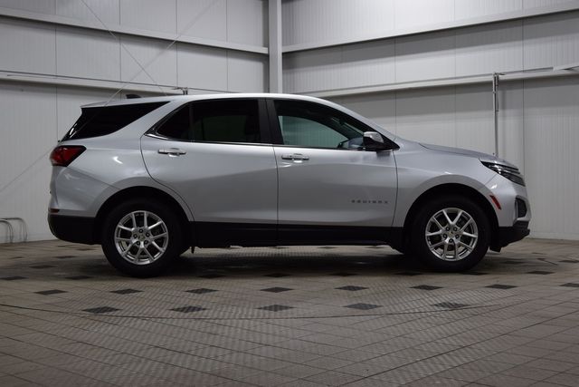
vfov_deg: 26.5
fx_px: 820
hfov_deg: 38.9
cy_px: 194
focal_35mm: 51
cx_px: 290
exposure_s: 1/30
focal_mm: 34
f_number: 7.1
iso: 400
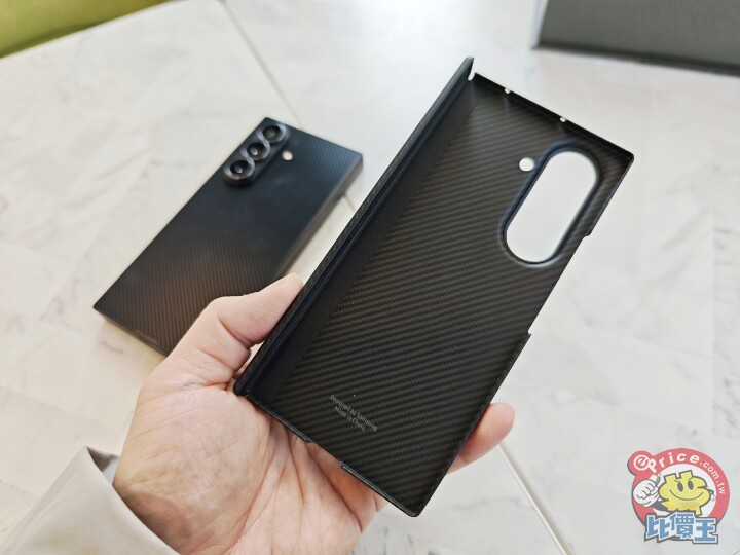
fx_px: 492
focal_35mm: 23
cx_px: 370
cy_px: 278
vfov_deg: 58.9
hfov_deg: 73.9
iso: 50
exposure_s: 1/122
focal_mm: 8.72
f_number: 1.63
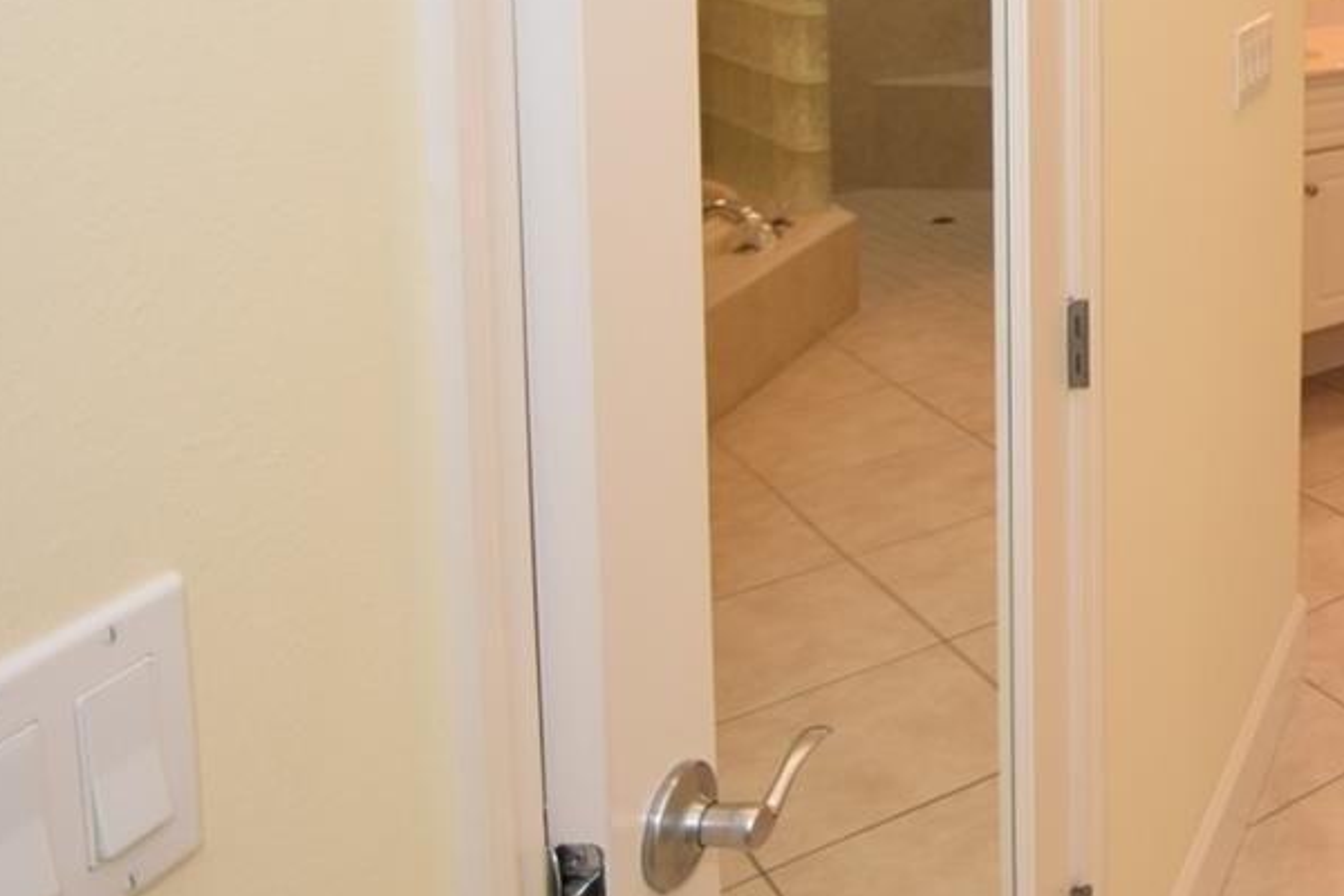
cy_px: -4
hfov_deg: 36.6
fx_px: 1493
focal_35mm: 40
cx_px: 1633
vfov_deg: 30.9
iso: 250
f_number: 4
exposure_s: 1/60
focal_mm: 10
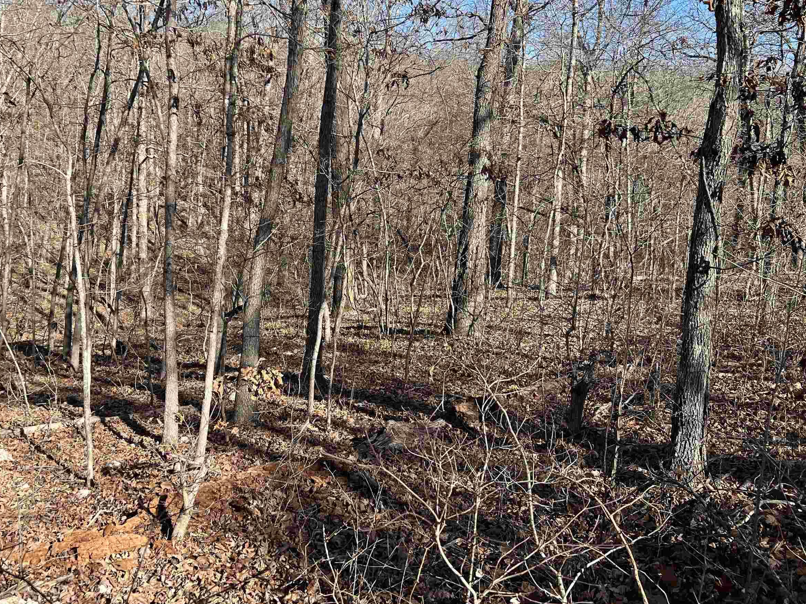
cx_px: 303
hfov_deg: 53.4
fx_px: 792
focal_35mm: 34
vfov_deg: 41.5
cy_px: 224
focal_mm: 5.7
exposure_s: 1/1698
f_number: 1.5
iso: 50
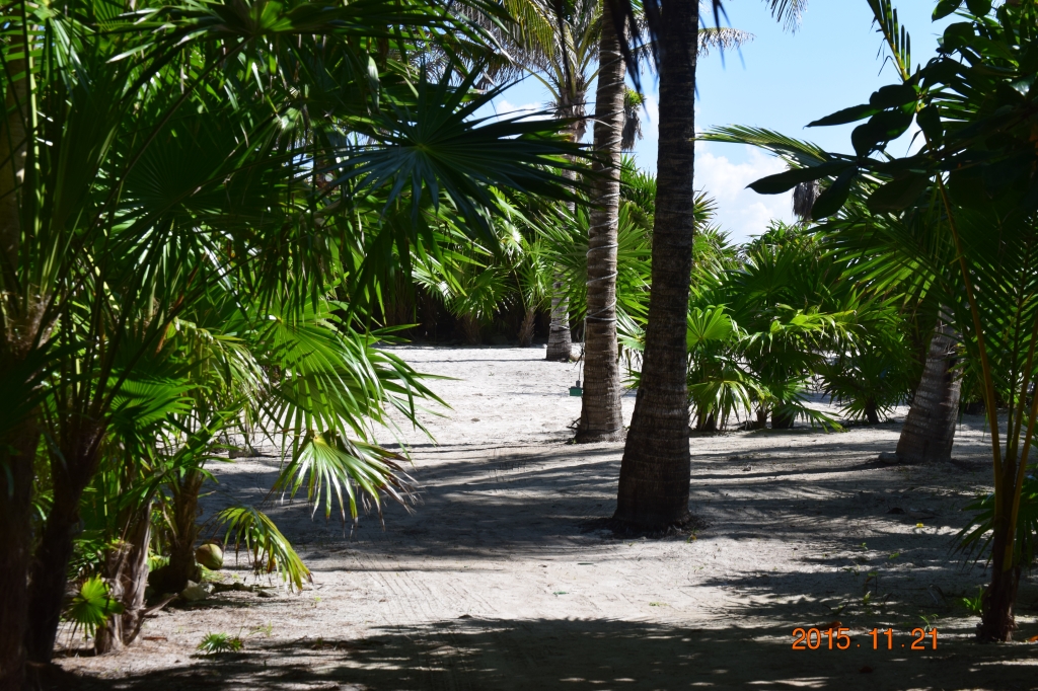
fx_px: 2853
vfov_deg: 13.8
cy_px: 346
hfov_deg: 20.6
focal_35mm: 99
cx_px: 519
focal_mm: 66
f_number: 11
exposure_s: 1/400
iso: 400
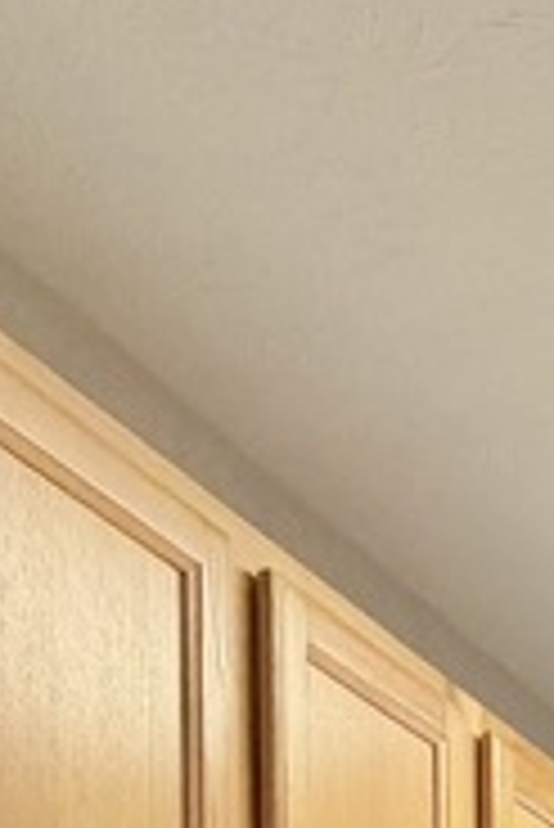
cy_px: 1449
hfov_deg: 13.2
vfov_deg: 19.4
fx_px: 1866
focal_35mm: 81
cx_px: 1279
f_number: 2.2
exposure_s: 1/120
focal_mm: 2.22
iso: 200
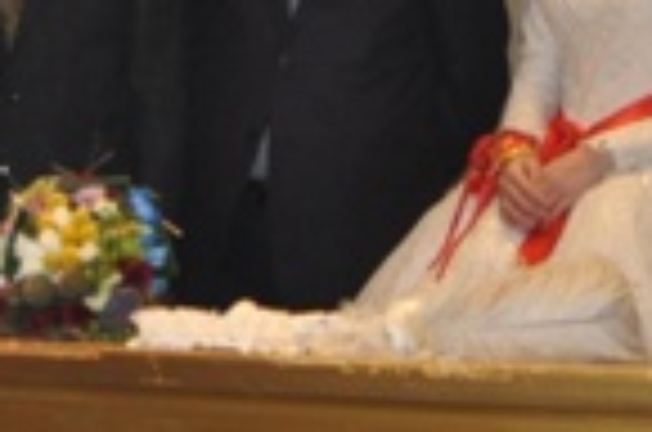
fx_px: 3473
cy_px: -88
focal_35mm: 192
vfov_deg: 7.1
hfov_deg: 10.5
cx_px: 782
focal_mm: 29
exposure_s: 1/60
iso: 800
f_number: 3.8
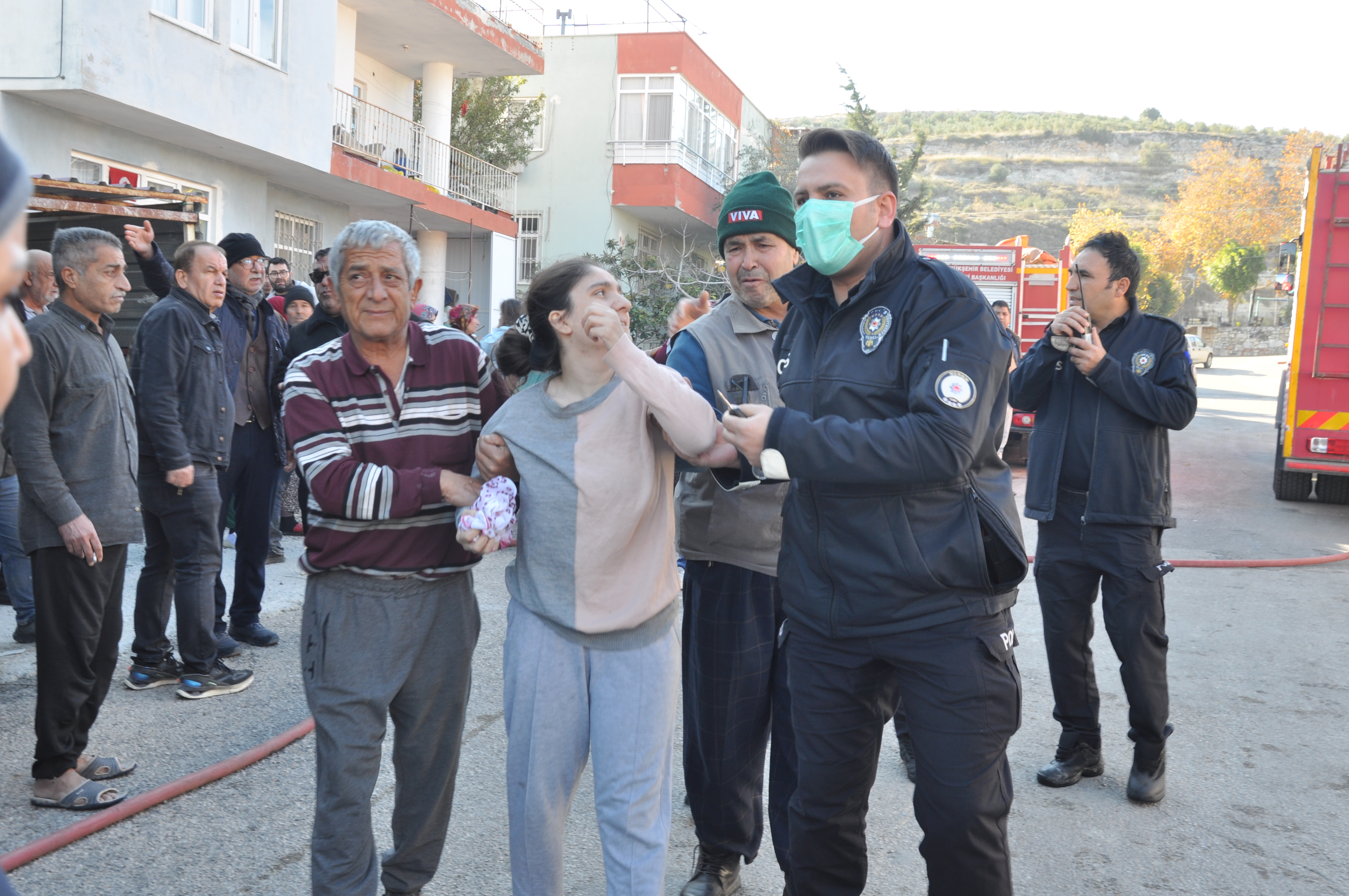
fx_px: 1385
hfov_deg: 51.9
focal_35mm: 37
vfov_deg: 35.9
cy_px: 443
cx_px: 667
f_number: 8
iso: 200
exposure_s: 1/60
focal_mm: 24
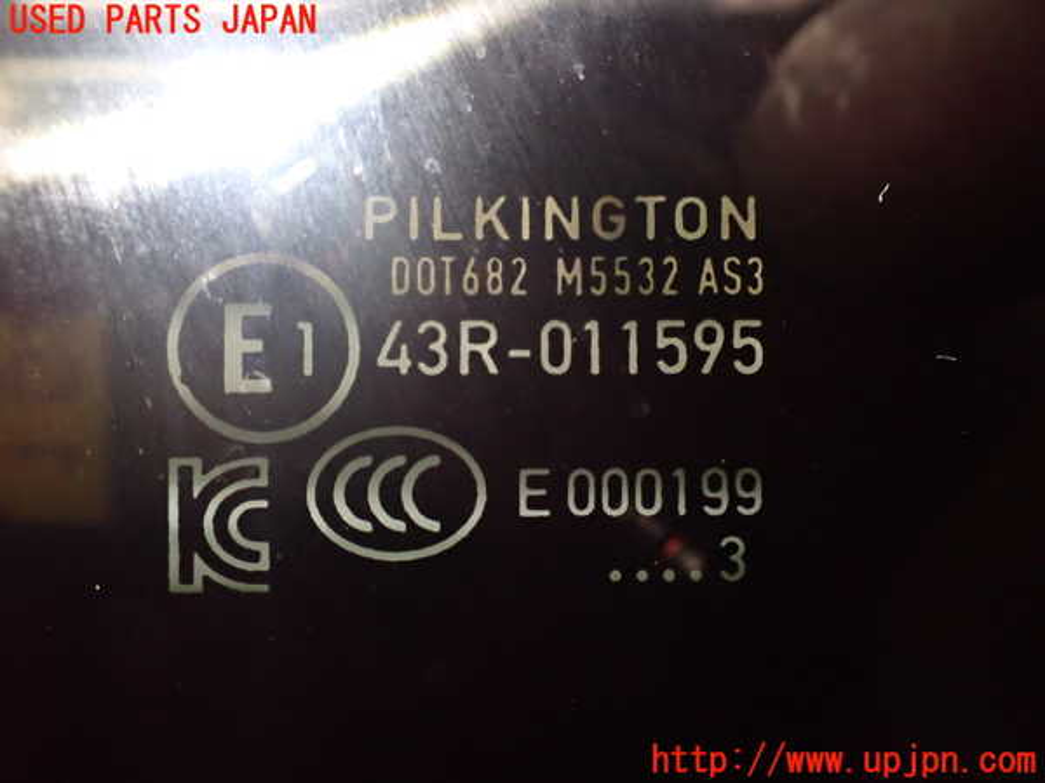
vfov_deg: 46.8
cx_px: 522
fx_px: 906
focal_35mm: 30
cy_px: 392
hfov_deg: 60.0
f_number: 2.3
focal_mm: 5.4
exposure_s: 1/50
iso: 800
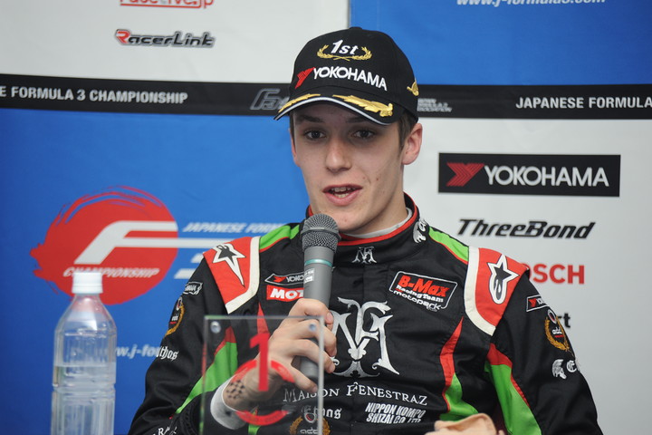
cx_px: 326
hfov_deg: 10.3
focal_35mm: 200
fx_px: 3622
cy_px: 218
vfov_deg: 6.9
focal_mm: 200
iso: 800
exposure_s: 1/250
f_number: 5.6
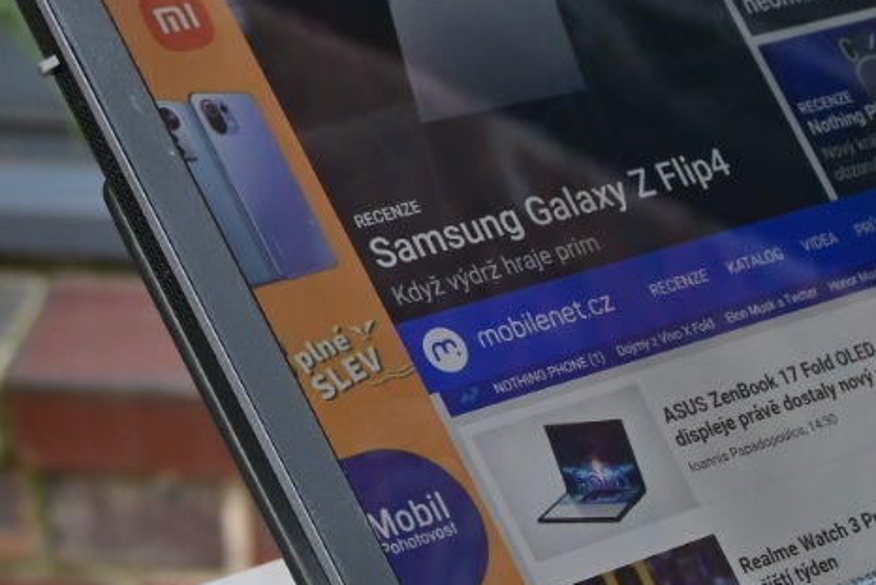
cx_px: 1107
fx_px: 3554
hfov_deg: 13.6
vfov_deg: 9.4
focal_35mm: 146
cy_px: 538
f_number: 5
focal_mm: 28
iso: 100
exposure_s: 1/100
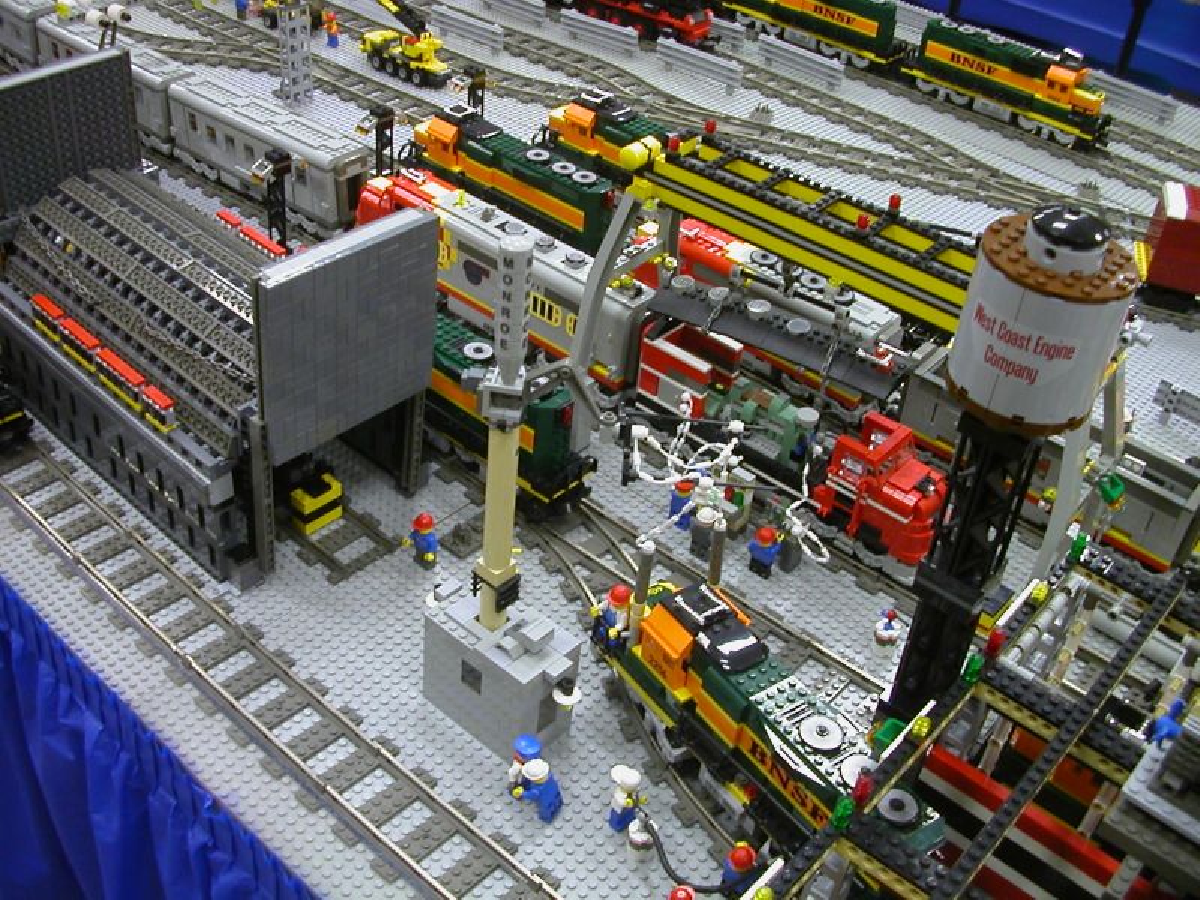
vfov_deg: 38.7
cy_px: 450
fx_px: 1283
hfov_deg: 50.1
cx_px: 600
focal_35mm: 37
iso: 100
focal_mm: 5.6
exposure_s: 1/8.2
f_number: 2.7
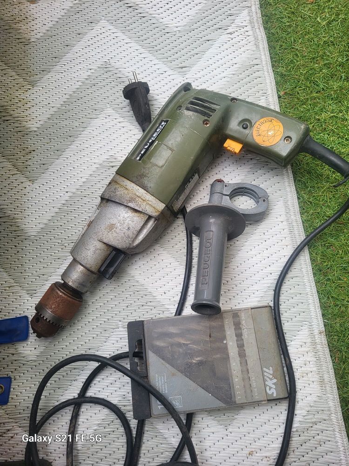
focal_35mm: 26
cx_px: 174
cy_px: 233
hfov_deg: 53.1
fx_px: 350
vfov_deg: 67.3
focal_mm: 5.4
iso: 40
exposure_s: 1/449
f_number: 1.8
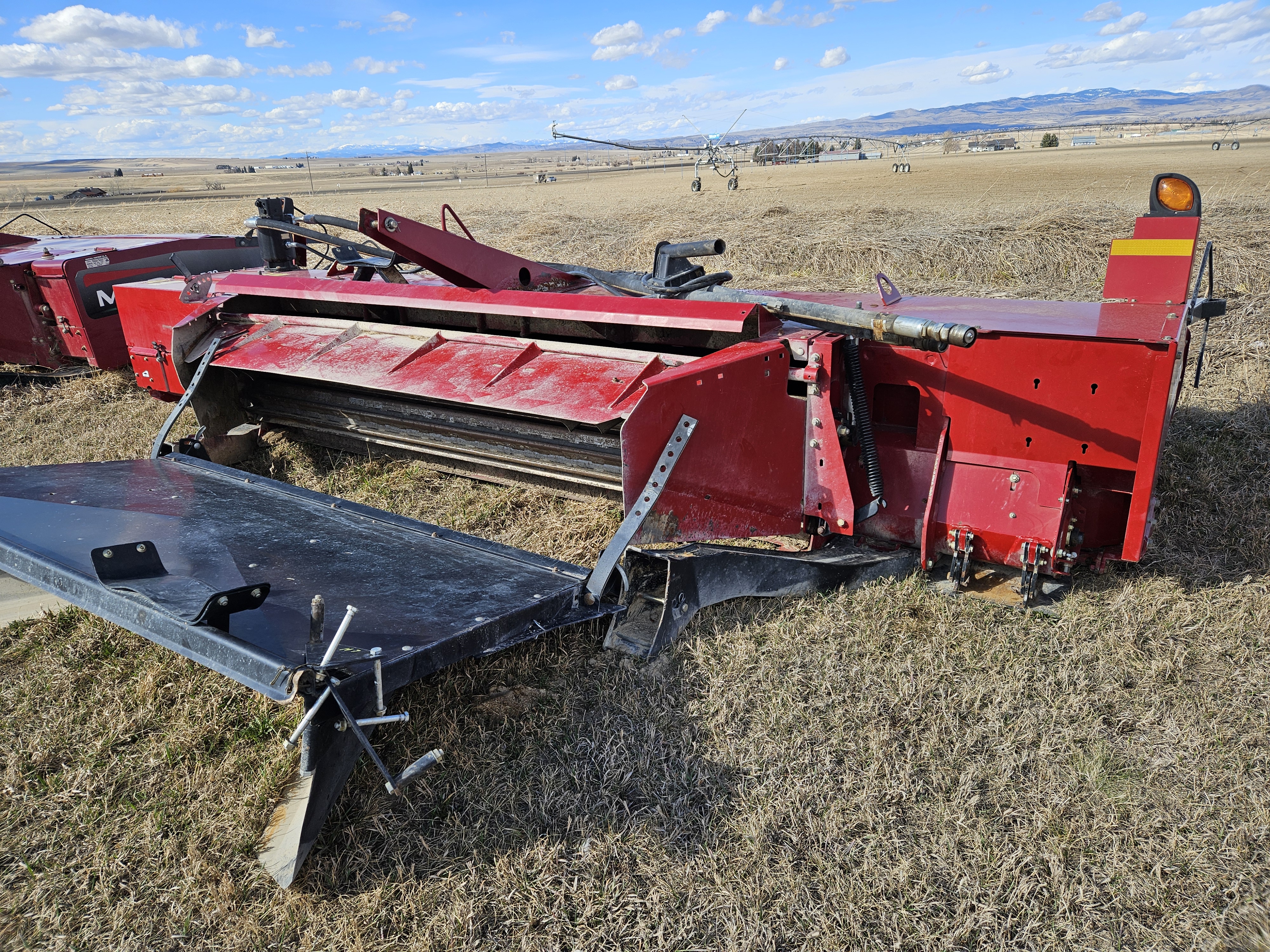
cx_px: 635
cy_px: 476
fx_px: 844
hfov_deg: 73.9
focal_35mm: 23
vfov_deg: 58.9
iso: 25
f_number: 1.8
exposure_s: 1/1208
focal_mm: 5.4
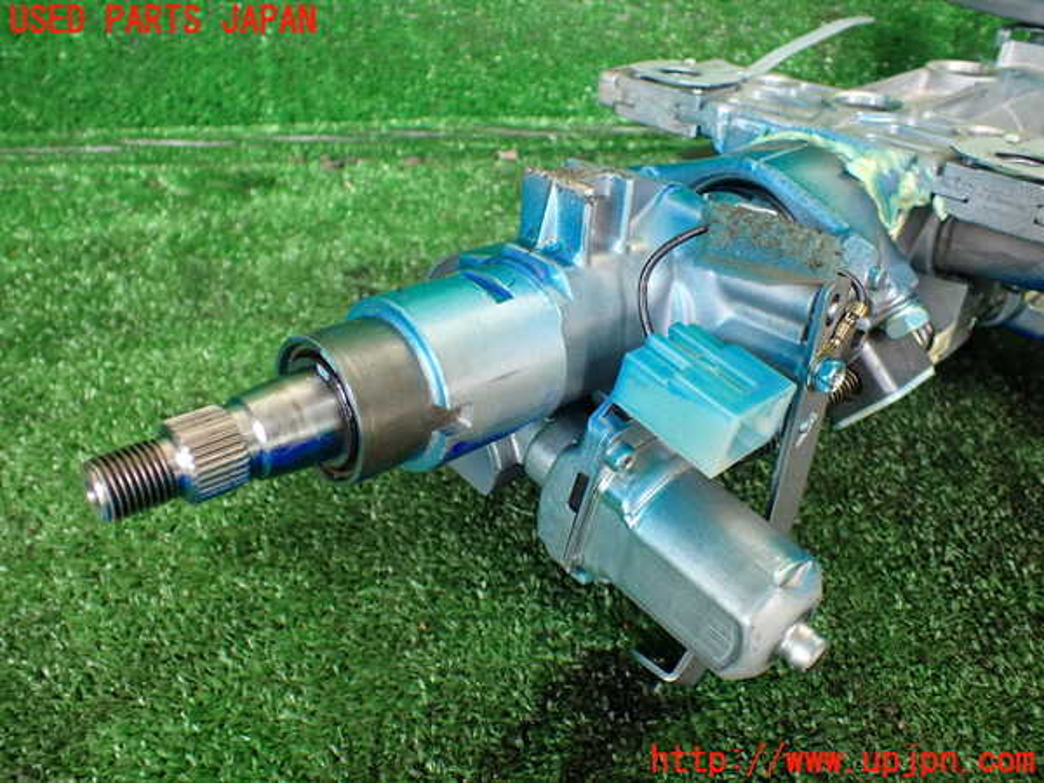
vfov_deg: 46.8
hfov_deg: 60.0
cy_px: 392
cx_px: 522
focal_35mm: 30
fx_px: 905
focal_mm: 5.4
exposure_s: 1/125
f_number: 2.3
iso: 200
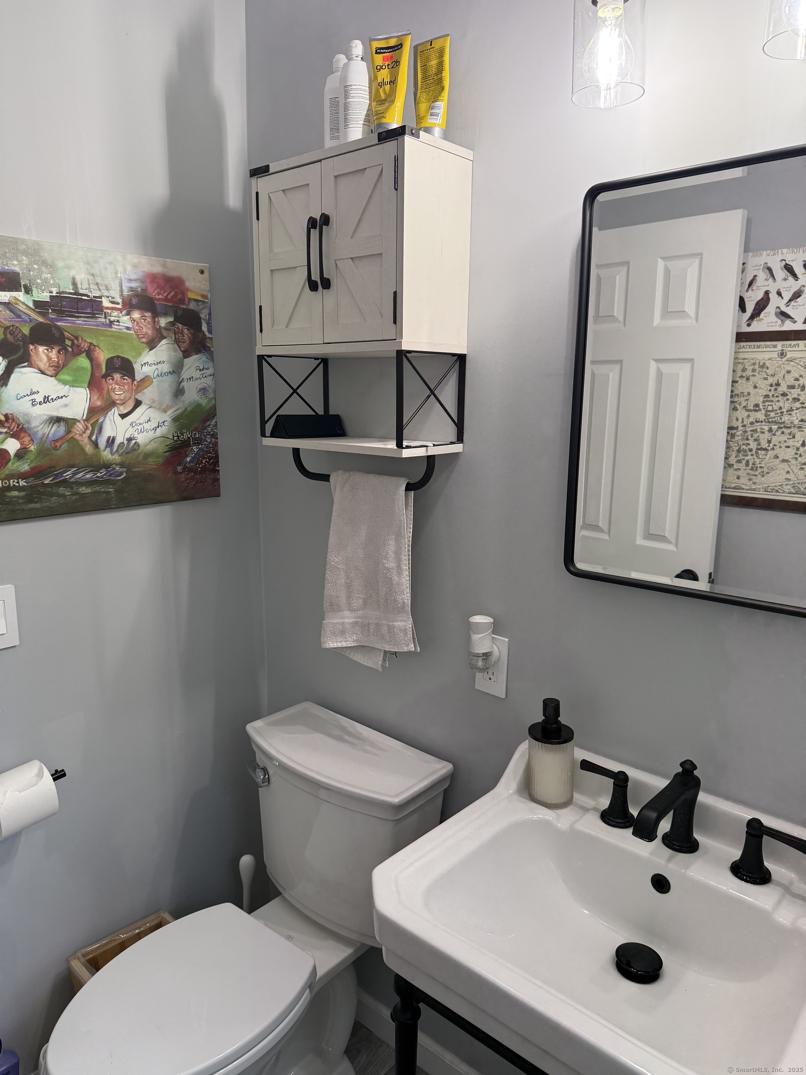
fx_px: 745
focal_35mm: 24
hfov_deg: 56.8
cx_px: 403
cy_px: 538
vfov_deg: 71.6
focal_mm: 6.76
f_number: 1.78
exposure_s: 1/237
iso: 160
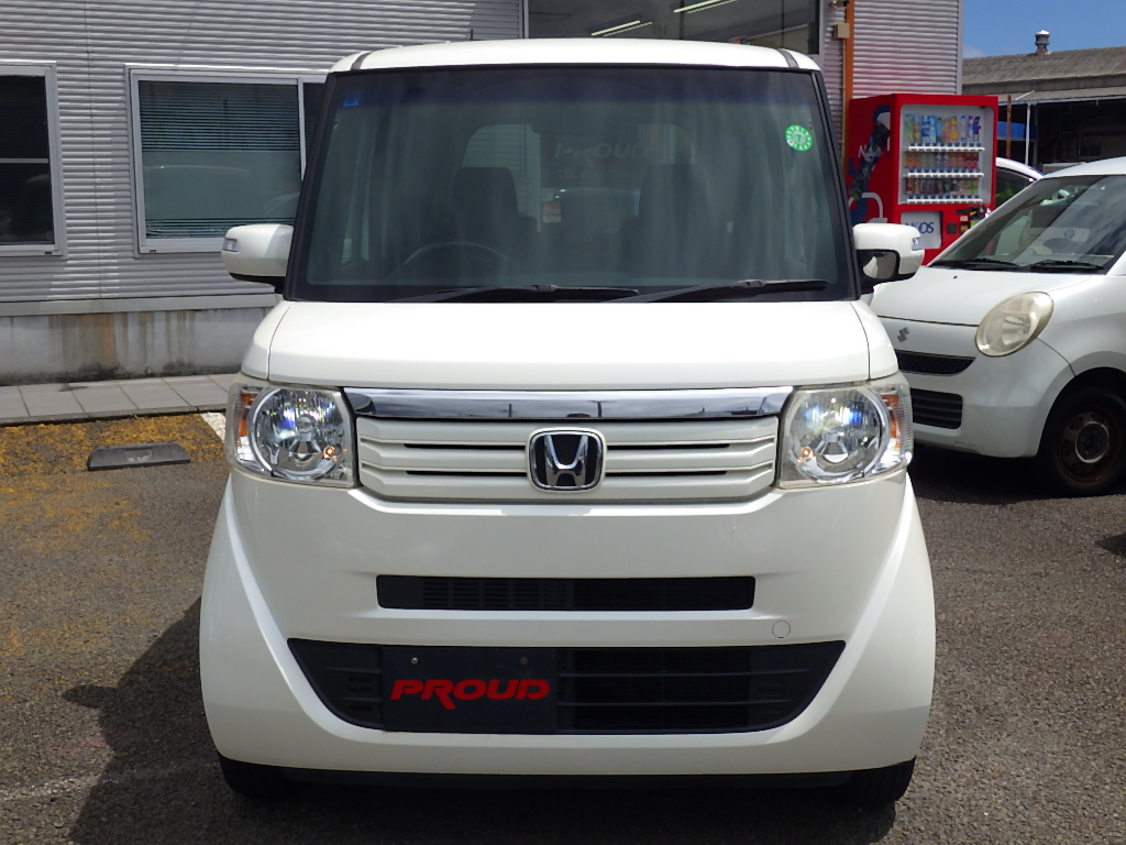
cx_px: 563
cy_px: 422
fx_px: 1366
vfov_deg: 34.3
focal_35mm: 42
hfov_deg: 44.8
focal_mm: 7.5
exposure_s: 1/1500
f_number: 5
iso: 125
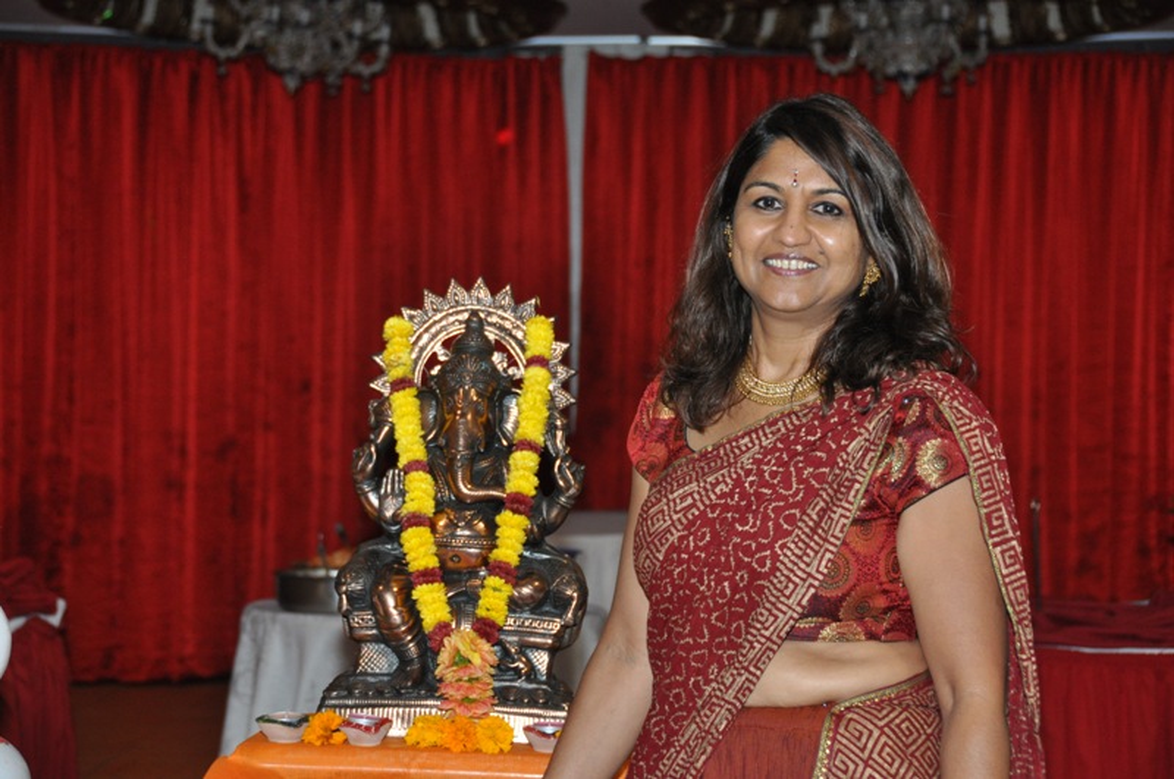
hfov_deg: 24.2
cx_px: 587
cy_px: 390
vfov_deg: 16.2
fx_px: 2735
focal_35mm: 84
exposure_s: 1/60
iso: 800
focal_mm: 56
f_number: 4.8
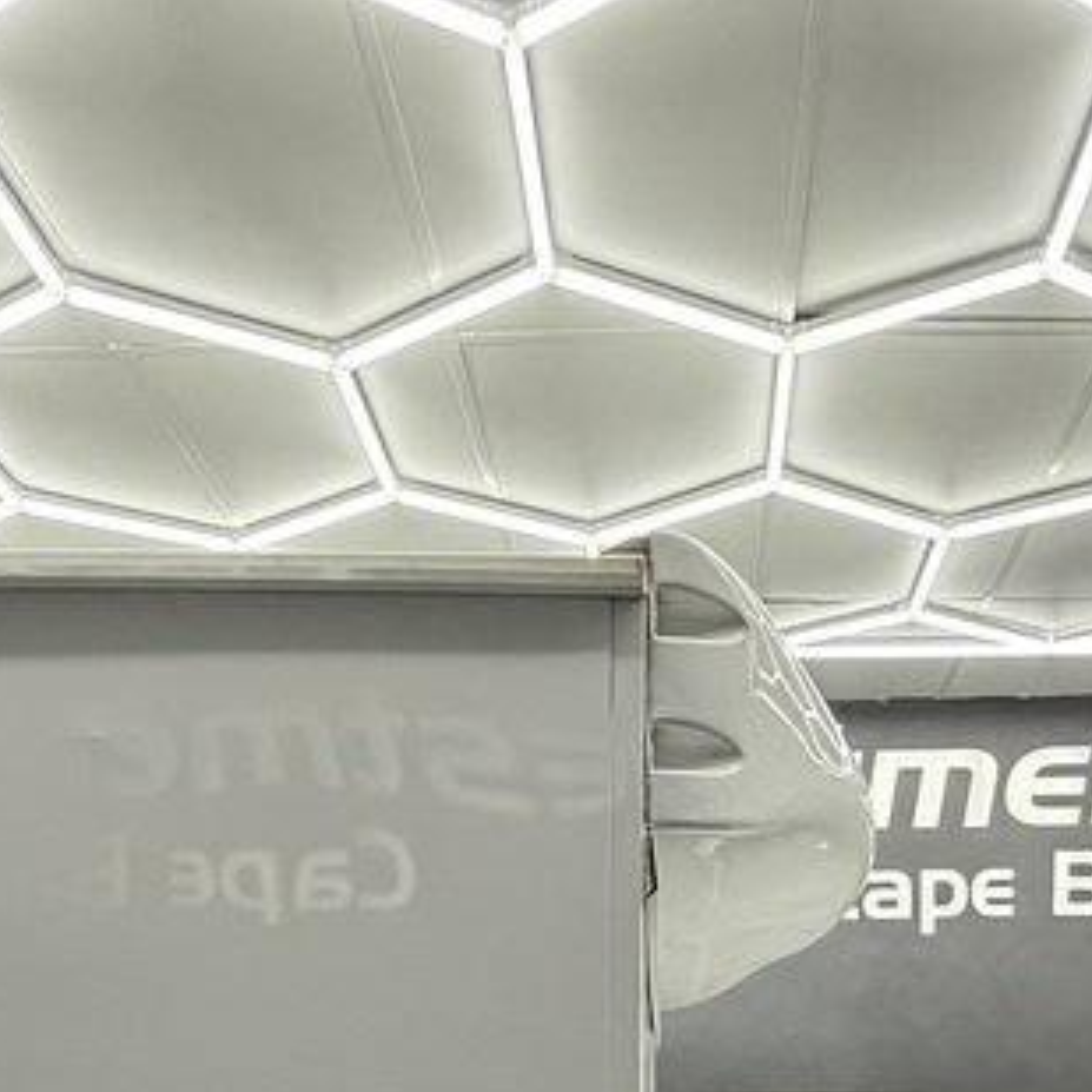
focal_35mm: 41
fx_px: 1463
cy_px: 1293
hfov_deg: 40.7
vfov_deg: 33.6
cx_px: 657
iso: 200
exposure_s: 1/100
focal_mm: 2.22
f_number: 2.2
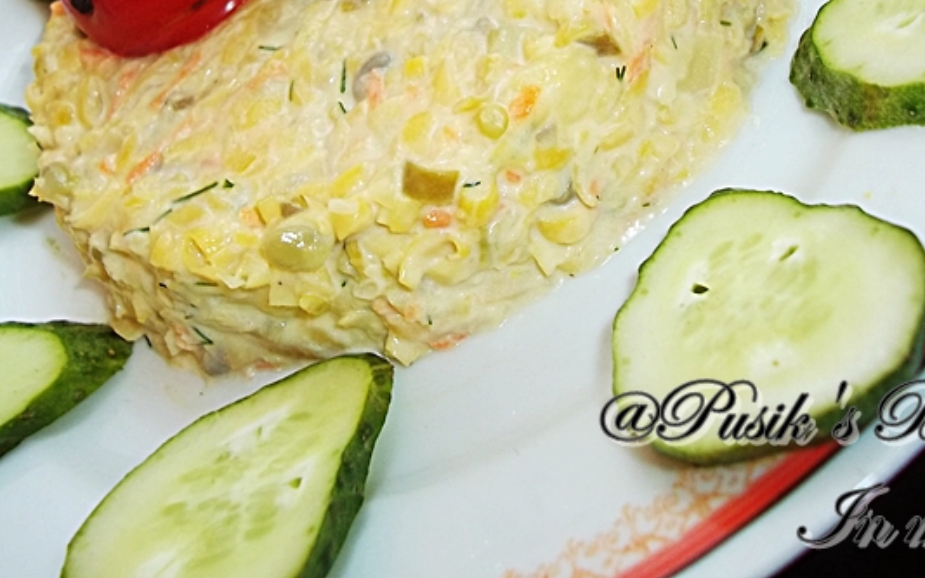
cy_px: 59
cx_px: 476
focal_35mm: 51
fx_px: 1286
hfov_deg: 39.6
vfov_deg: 24.6
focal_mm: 5.7
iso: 80
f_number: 2.9
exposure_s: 1/30
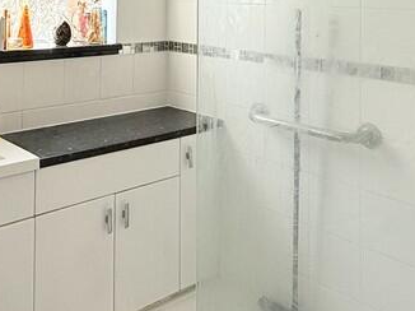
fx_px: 527
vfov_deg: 29.8
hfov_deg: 41.7
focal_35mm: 44
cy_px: -24
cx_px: 104
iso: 64
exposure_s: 1/112
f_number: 2.2
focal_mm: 2.22
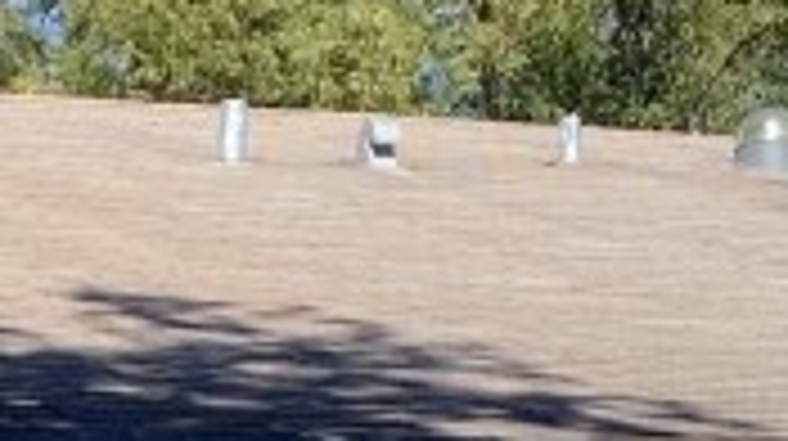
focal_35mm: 198
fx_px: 4133
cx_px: -72
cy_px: 1210
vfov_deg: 5.8
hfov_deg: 10.8
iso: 25
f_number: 2.4
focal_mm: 3.3
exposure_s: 1/384
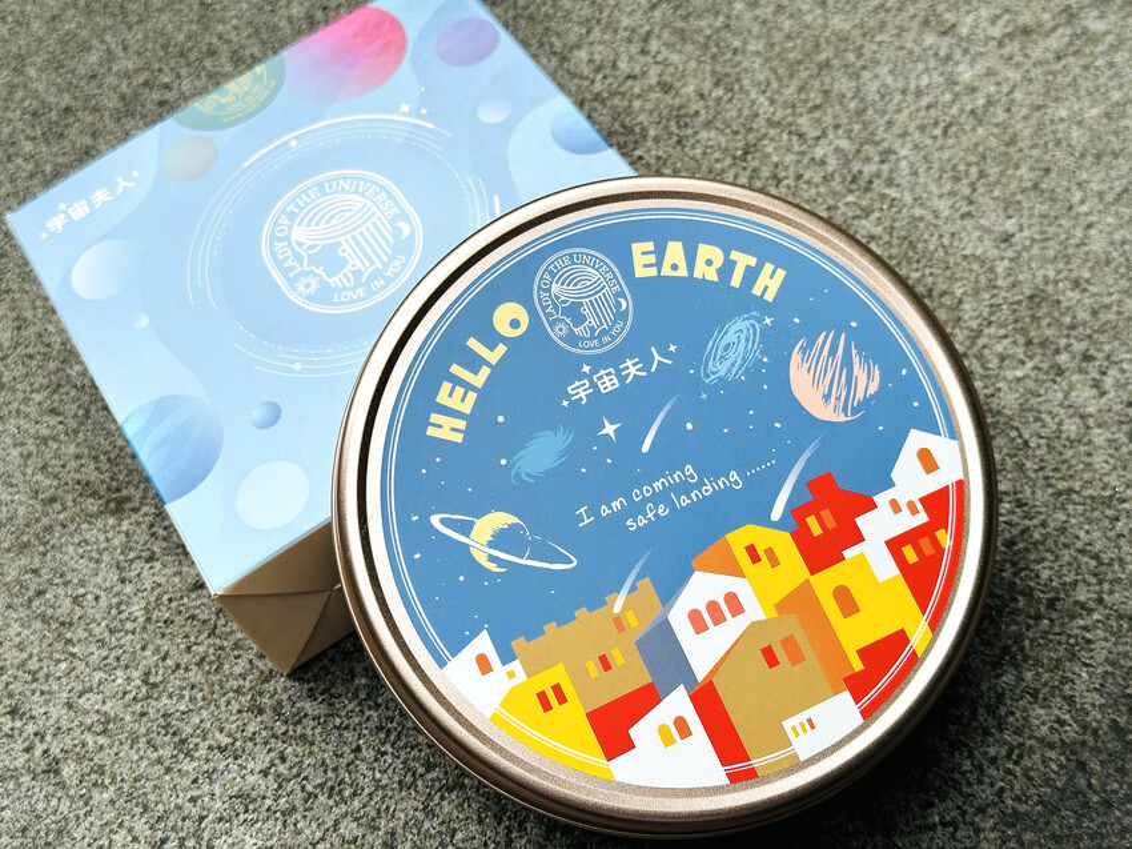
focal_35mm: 48
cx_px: 566
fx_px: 1569
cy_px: 424
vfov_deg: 30.3
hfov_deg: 39.7
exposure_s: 1/719
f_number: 1.78
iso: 64
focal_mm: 6.86
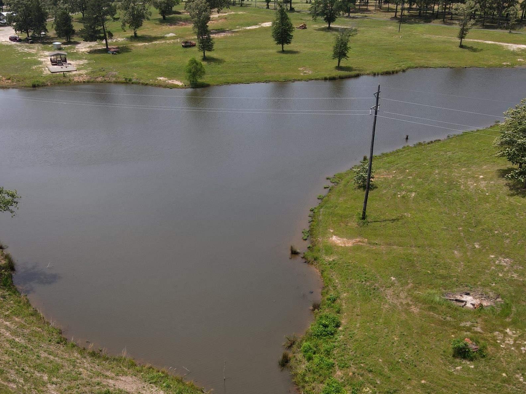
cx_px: 235
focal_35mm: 38
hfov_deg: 48.9
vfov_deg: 37.0
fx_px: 577
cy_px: 287
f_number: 2.8
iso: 110
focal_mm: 4.5
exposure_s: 1/500
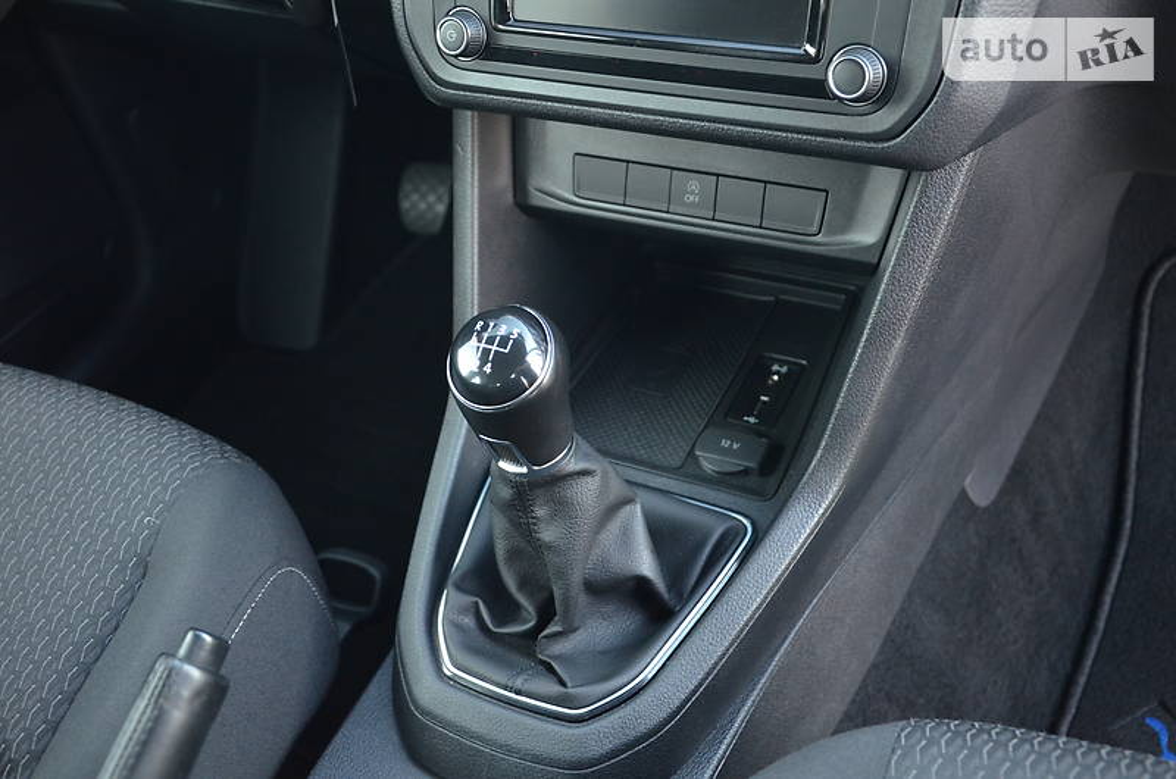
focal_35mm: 39
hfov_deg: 49.6
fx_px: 1271
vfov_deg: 34.1
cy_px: 390
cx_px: 588
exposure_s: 1/25
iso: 1600
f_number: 4
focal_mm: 26
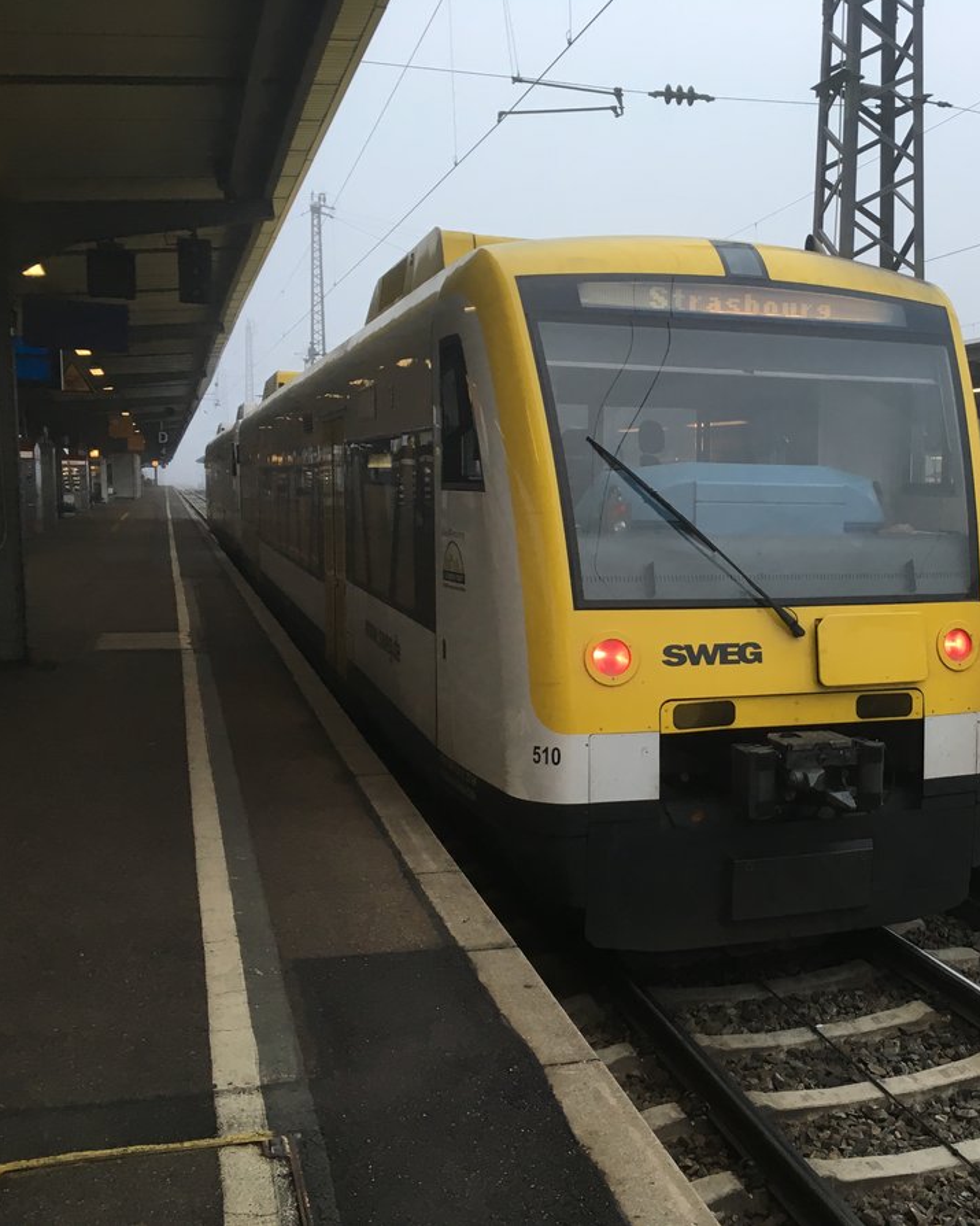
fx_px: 1378
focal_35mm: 38
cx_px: 752
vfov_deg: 47.9
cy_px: 610
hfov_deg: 38.0
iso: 32
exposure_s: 1/33
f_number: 2.2
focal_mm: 4.15
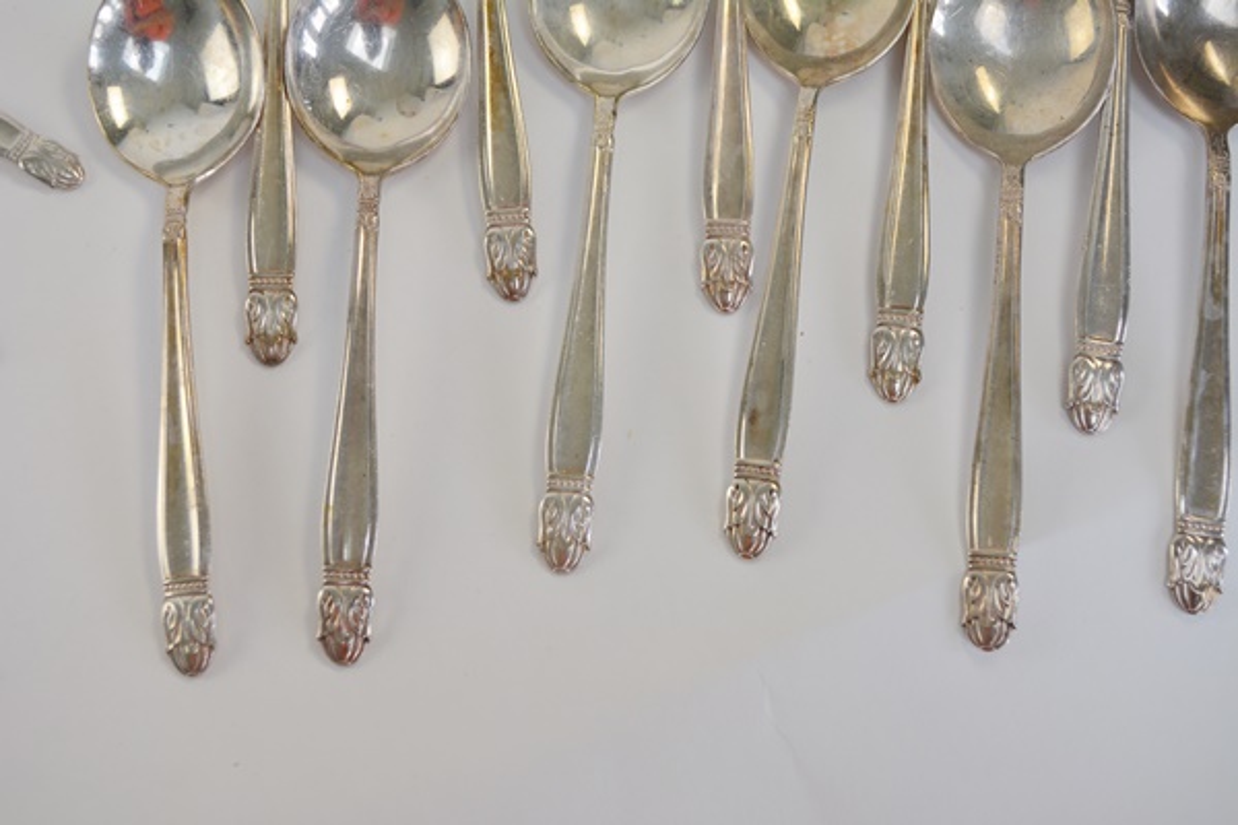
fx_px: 1805
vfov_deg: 25.8
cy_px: 412
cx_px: 619
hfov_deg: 37.9
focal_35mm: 52
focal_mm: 35
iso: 200
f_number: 6.3
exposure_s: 1/160
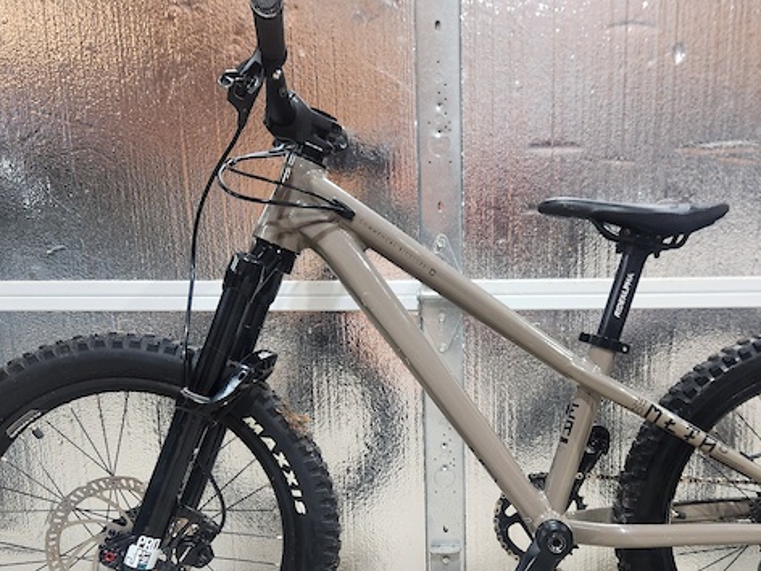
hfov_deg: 47.4
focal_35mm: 39
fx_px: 857
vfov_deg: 36.0
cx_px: 476
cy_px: 426
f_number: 1.8
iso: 250
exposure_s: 1/120
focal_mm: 5.4
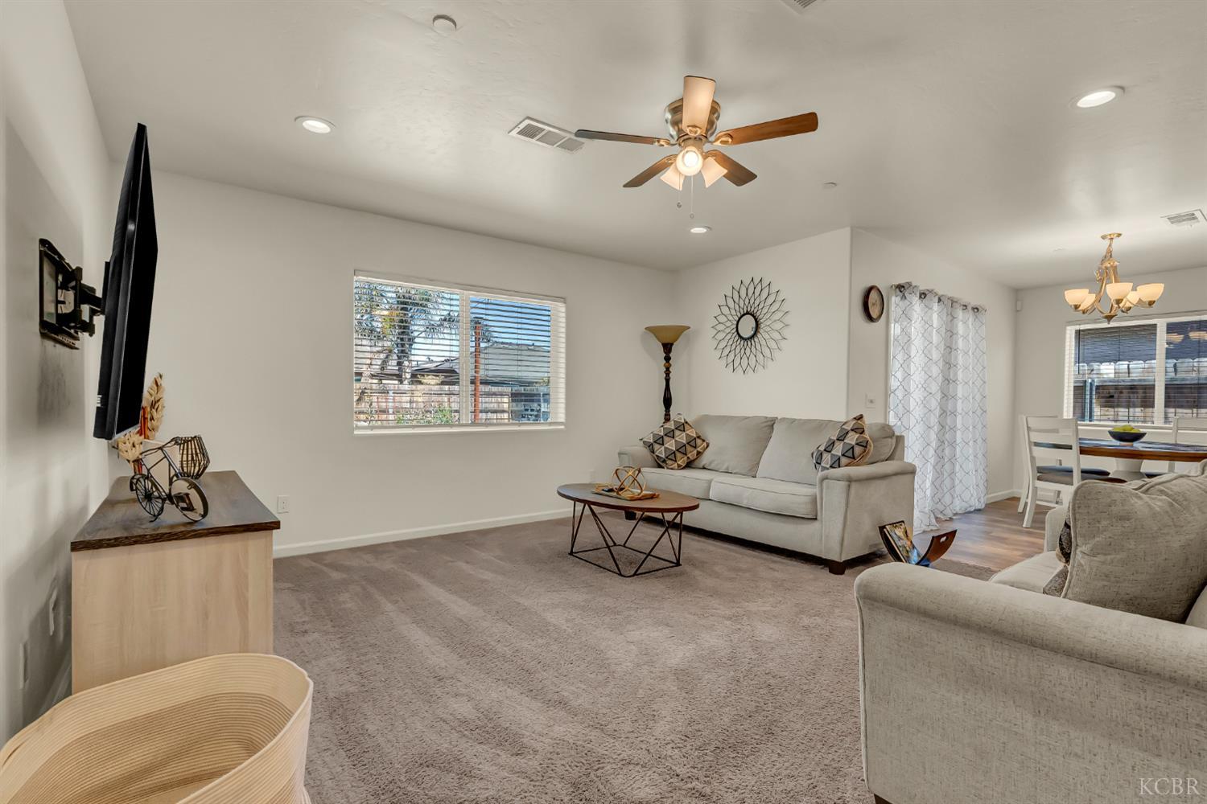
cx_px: 604
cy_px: 402
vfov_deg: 73.7
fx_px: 536
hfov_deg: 96.7
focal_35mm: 16
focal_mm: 16
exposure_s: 1/200
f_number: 10
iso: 1600
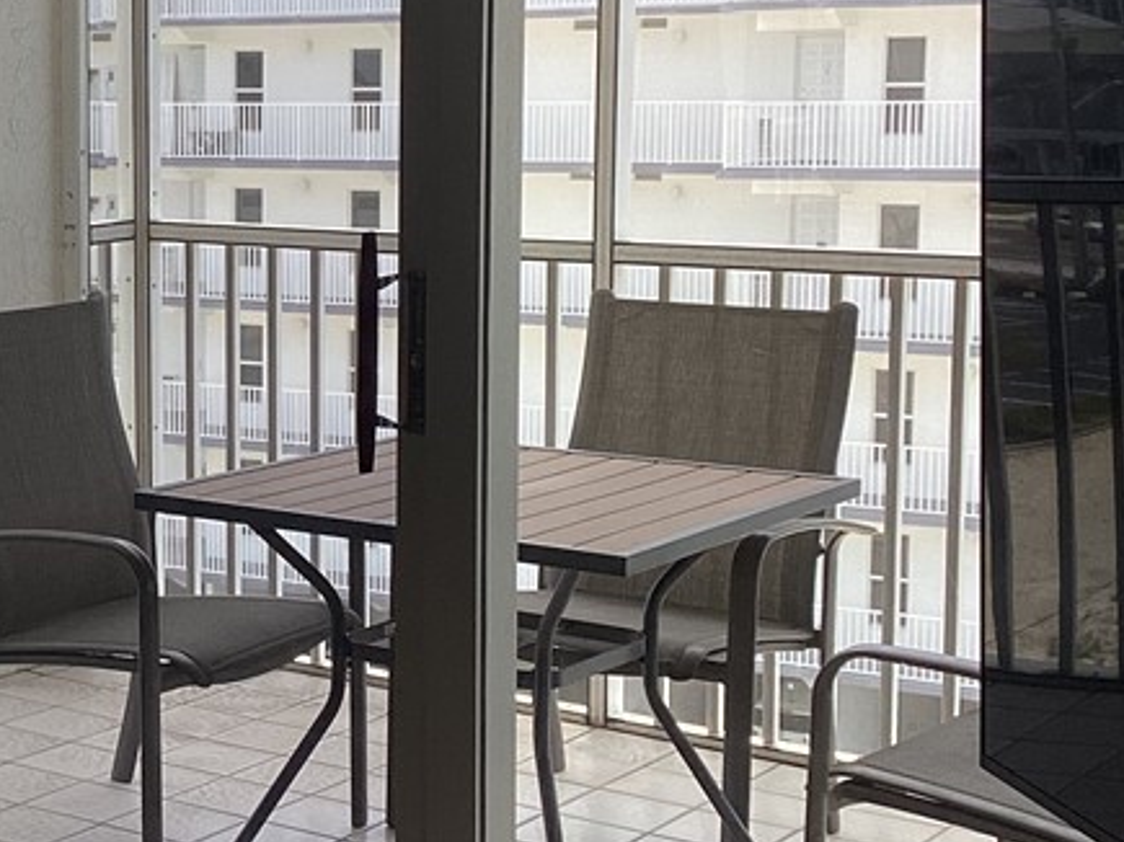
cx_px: 52
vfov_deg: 20.1
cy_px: 354
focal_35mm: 73
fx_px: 2370
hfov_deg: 25.6
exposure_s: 1/223
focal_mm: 3.3
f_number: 2.4
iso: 25
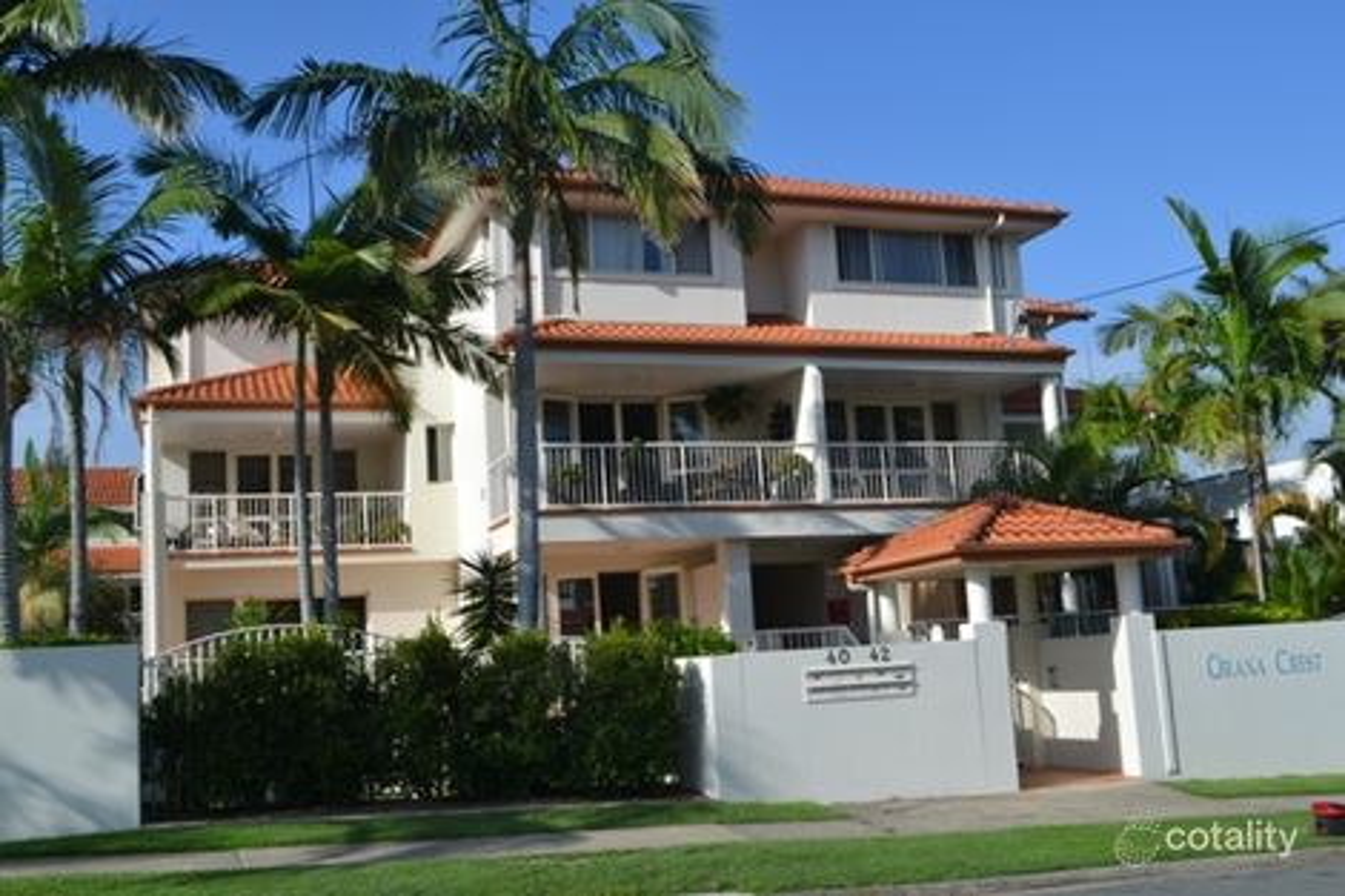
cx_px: 672
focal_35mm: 36
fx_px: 1344
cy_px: 448
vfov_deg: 36.8
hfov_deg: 53.1
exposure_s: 1/250
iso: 100
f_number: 8
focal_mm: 24
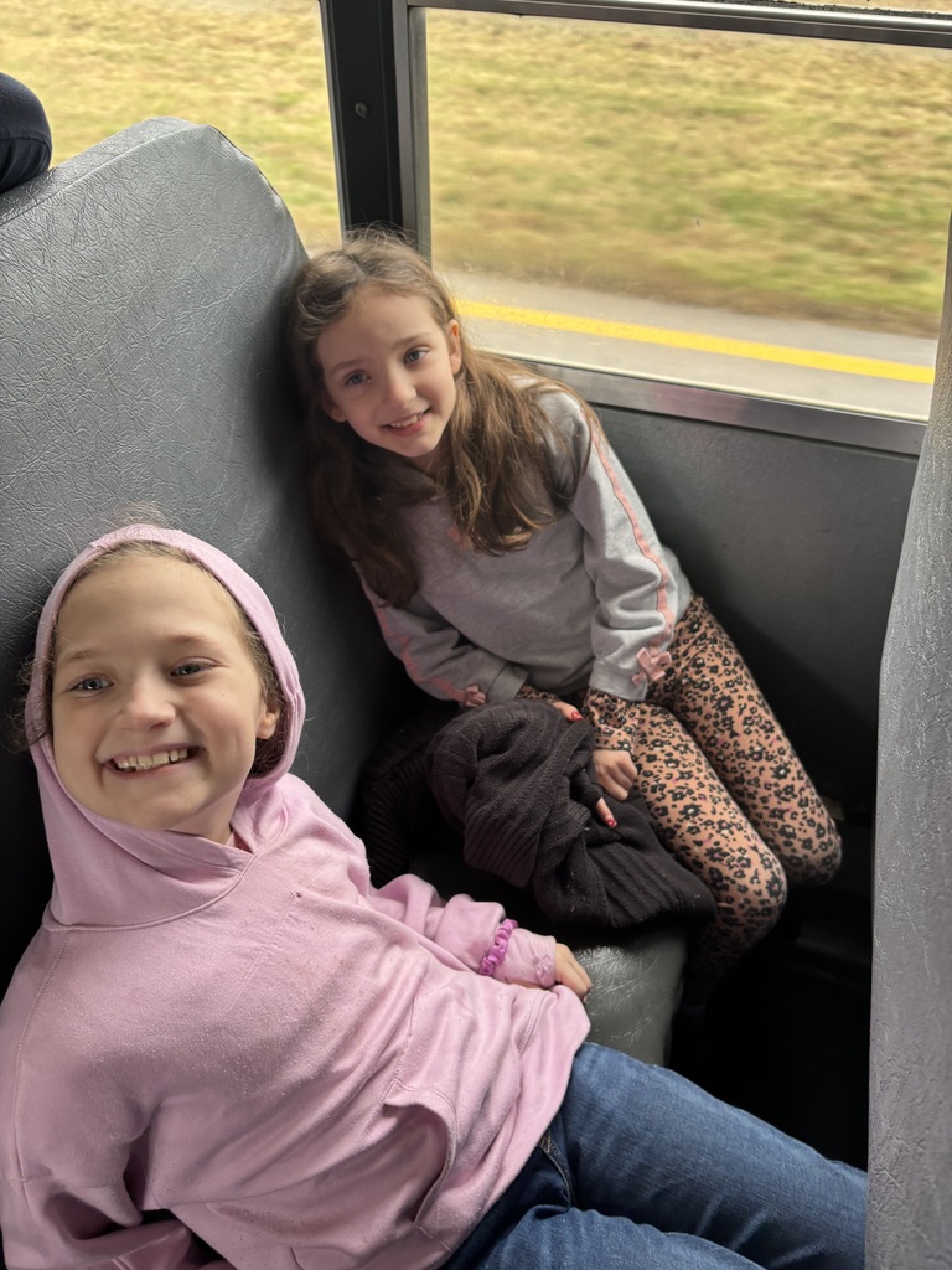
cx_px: 476
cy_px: 635
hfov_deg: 53.1
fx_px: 953
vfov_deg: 67.3
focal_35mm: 26
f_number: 1.6
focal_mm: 5.96
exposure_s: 1/121
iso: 80
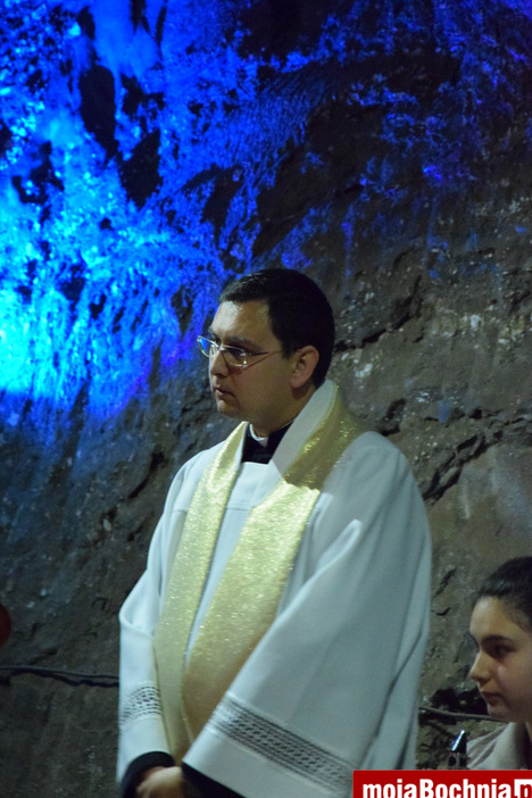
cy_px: 379
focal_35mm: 180
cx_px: 259
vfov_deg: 11.4
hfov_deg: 7.6
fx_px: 3980
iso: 12800
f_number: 5.6
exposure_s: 1/15
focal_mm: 105
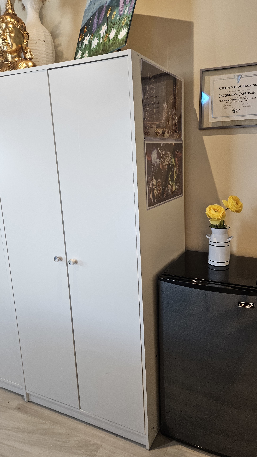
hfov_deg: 44.2
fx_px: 315
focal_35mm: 26
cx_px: 152
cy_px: 227
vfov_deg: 71.9
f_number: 1.8
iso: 250
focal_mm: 5.4
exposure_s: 1/120
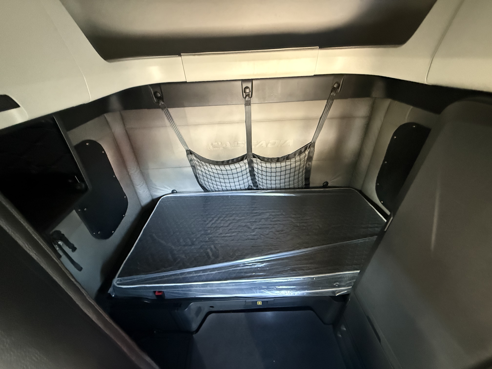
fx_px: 199
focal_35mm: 14
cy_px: 184
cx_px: 246
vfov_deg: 85.7
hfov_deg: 102.1
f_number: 2.2
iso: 1250
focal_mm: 2.22
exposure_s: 1/47
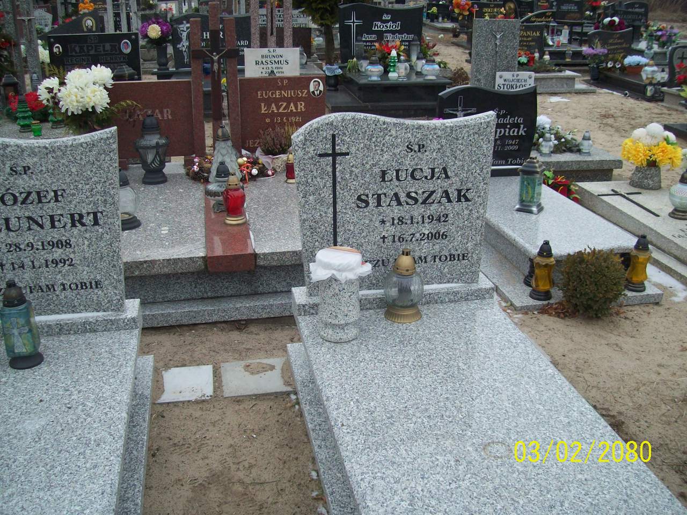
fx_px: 714
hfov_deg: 51.4
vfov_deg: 39.7
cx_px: 344
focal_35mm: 36
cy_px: 258
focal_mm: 6
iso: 80
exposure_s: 1/355
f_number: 2.7
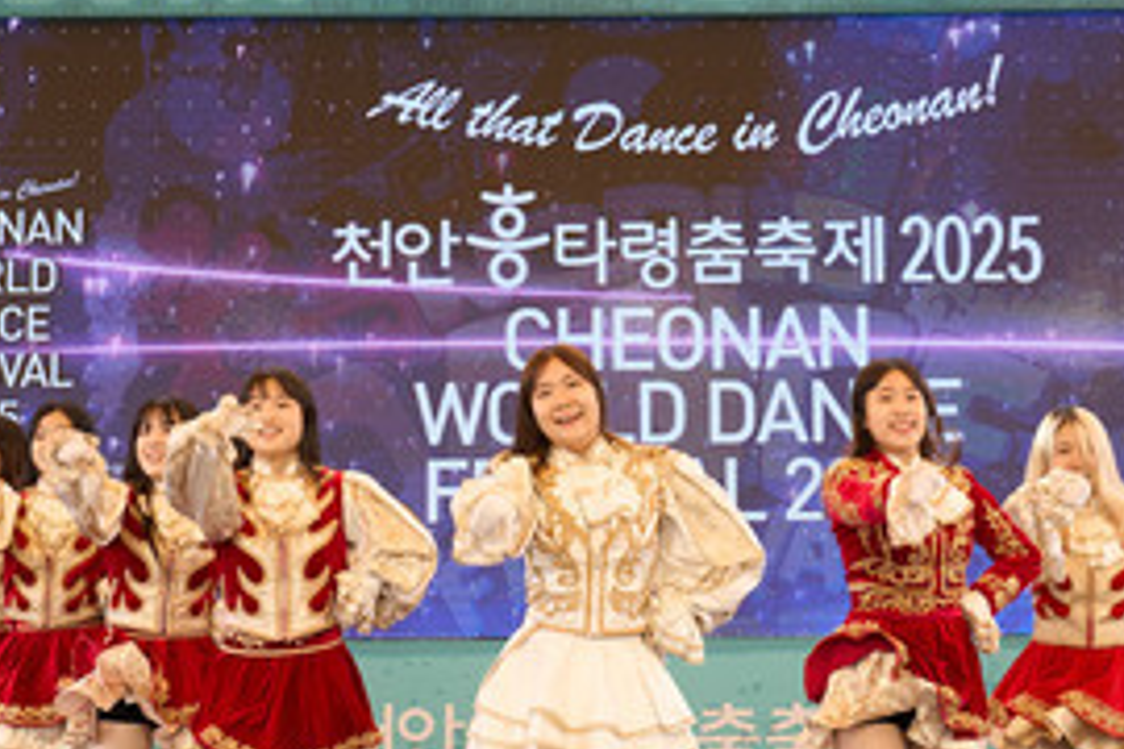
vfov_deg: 17.1
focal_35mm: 80
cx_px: 620
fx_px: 2498
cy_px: 333
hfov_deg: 25.3
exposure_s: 1/400
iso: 500
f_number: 4.5
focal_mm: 36
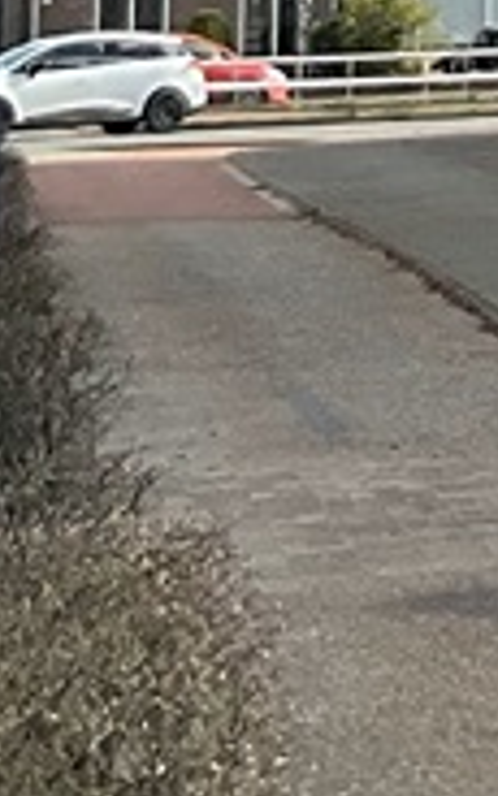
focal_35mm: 223
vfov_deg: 8.8
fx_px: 4843
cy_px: -880
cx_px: 1581
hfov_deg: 5.5
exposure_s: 1/883
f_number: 1.8
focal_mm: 3
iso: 16
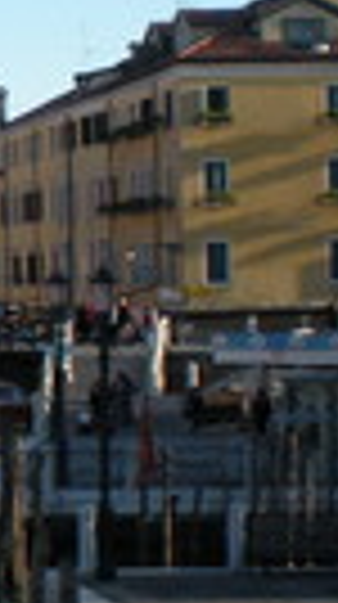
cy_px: 356
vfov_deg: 15.5
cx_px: -415
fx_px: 2223
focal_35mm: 139
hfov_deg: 8.1
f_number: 4.6
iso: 64
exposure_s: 1/207
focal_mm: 6.3
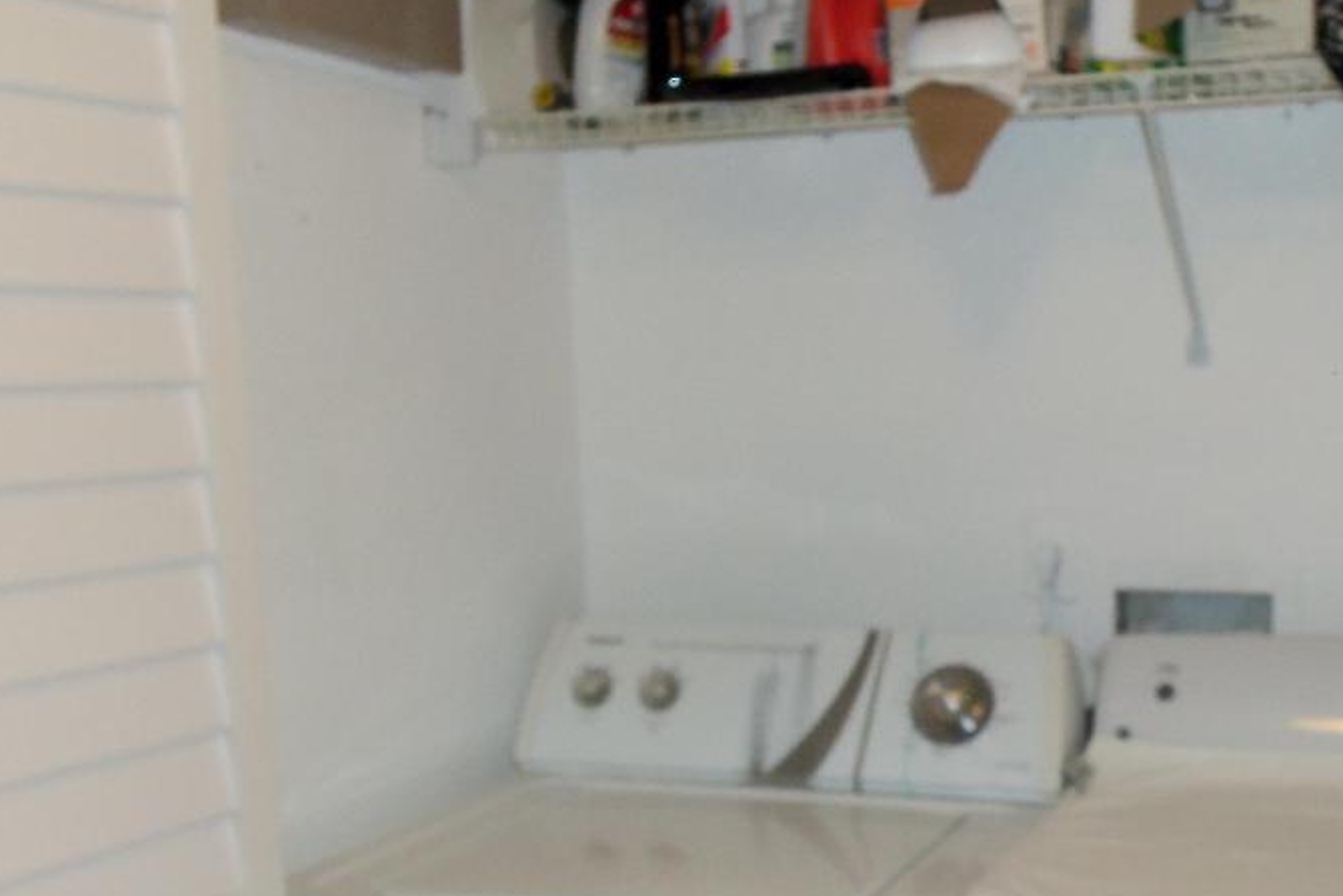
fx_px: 1717
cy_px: 618
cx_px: 995
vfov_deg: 29.0
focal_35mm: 46
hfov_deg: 41.6
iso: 100
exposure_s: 1/30
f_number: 3.4
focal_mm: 5.2
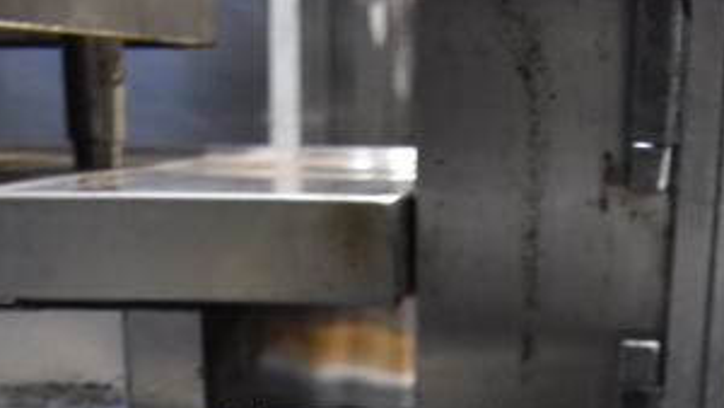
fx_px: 1652
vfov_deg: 11.3
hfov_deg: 24.6
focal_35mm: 86
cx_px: 504
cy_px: 1037
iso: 1800
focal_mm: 18
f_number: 3.5
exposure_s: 1/30
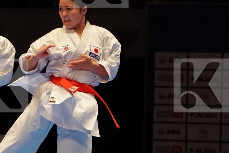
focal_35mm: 260
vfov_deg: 5.3
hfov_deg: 7.9
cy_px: 86
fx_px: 1654
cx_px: 101
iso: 1600
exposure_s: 1/1000
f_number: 2.8
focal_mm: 75
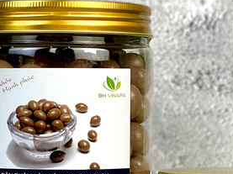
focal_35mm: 188
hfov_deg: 10.4
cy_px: 115
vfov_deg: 7.9
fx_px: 1264
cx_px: -50
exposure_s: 1/100
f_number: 2
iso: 40
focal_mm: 6
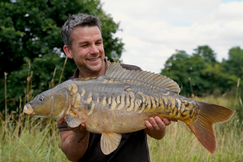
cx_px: 122
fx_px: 338
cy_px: 81
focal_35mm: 50
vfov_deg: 27.0
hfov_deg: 39.6
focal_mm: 50
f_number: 5
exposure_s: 1/320
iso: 160
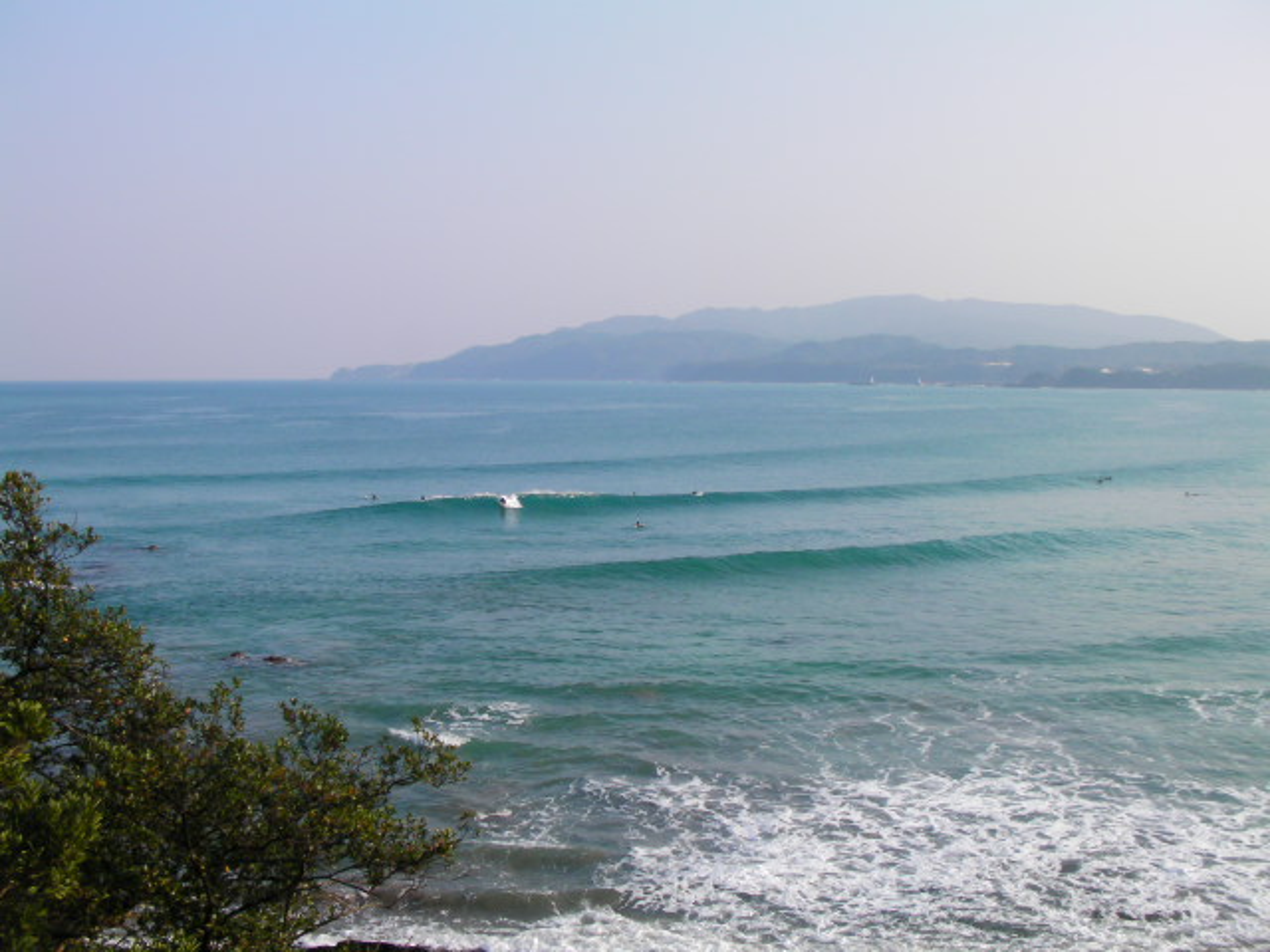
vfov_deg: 32.2
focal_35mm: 45
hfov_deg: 42.1
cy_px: 476
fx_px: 1651
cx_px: 635
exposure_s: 1/274
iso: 50
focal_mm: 7.5
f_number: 4
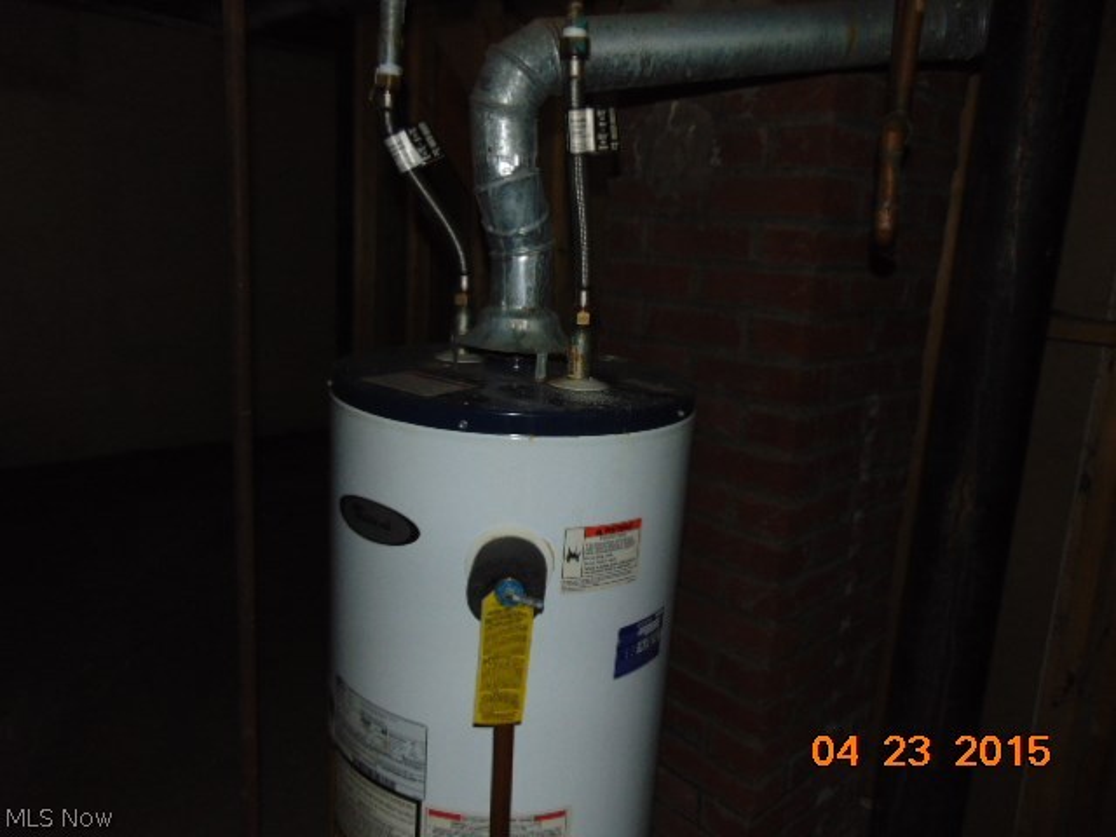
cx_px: 558
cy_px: 418
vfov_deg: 54.9
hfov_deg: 69.4
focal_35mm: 25
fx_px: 806
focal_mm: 4.5
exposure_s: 1/30
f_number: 3
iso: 200
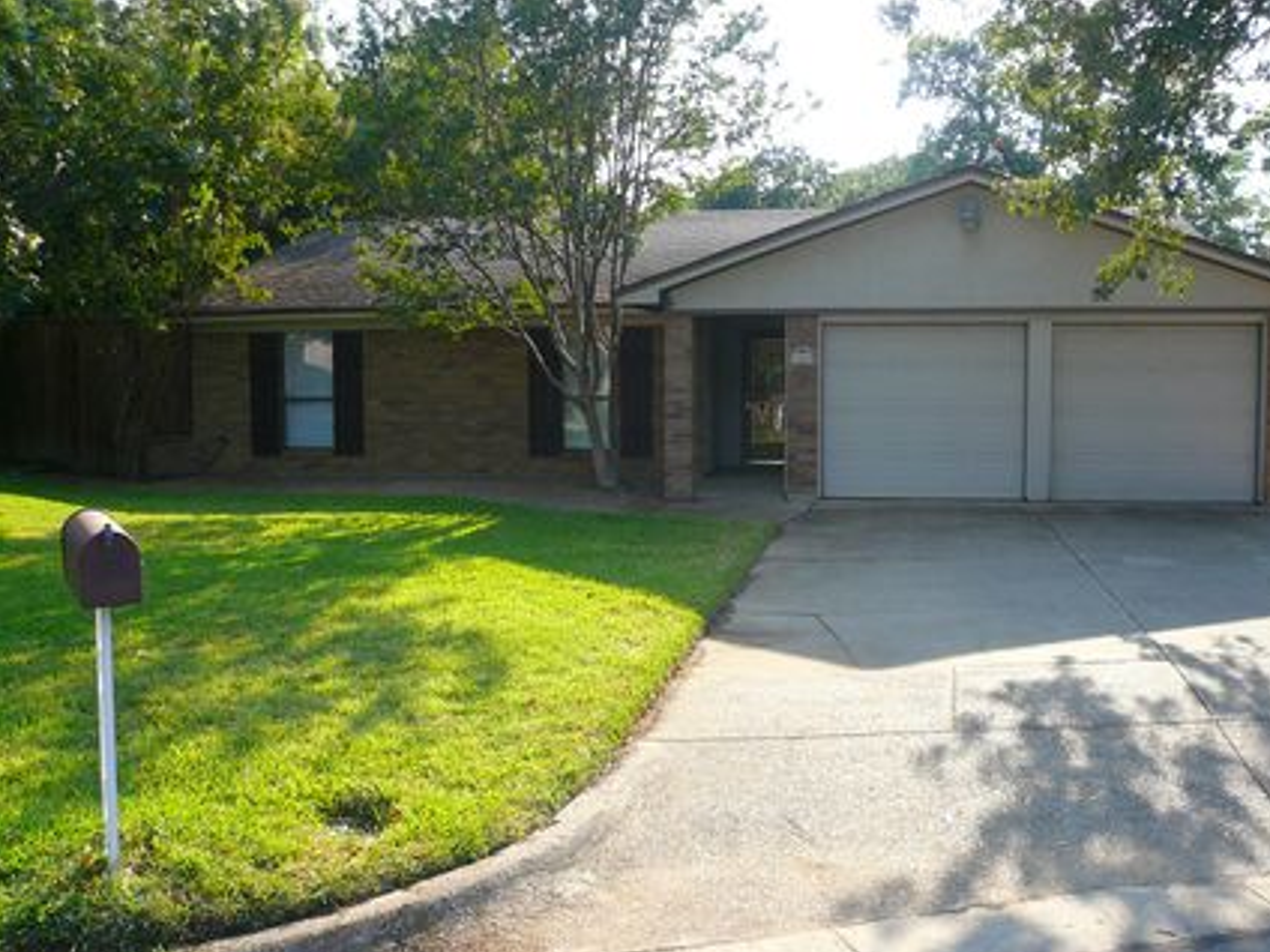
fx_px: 1211
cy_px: 460
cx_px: 746
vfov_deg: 42.9
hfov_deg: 55.0
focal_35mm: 33
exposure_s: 1/320
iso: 100
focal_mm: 4.6
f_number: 2.8
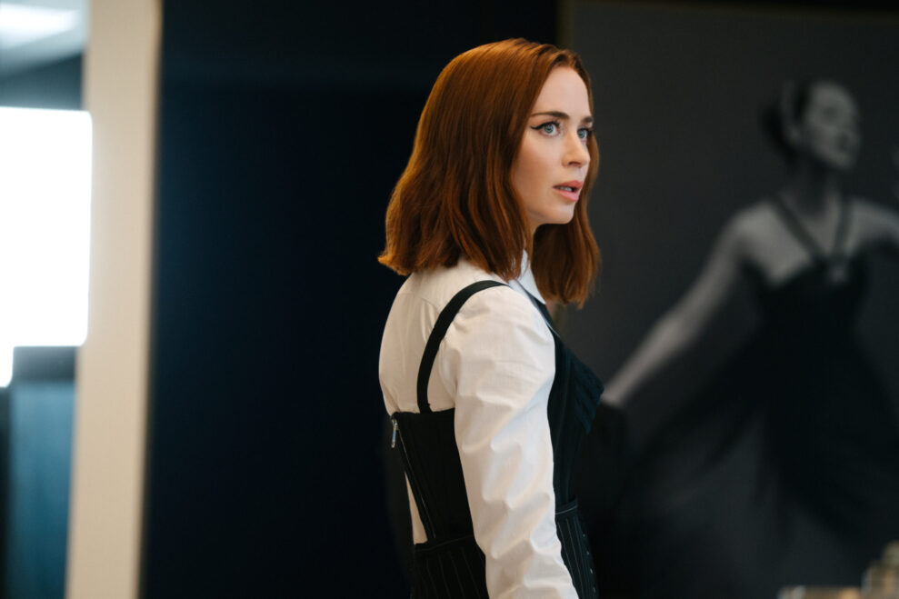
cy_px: 300
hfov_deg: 10.3
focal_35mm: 200
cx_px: 450
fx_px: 4993
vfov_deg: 6.9
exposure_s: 1/250
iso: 1600
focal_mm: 200
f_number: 4
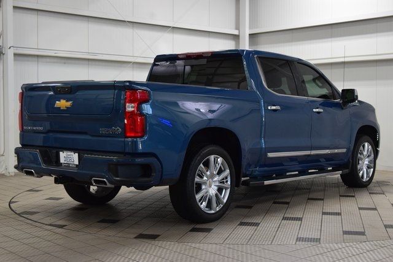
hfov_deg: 36.9
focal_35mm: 54
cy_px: 131
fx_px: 590
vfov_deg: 25.1
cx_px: 196
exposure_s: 1/60
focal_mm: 36
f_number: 7.1
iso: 1600
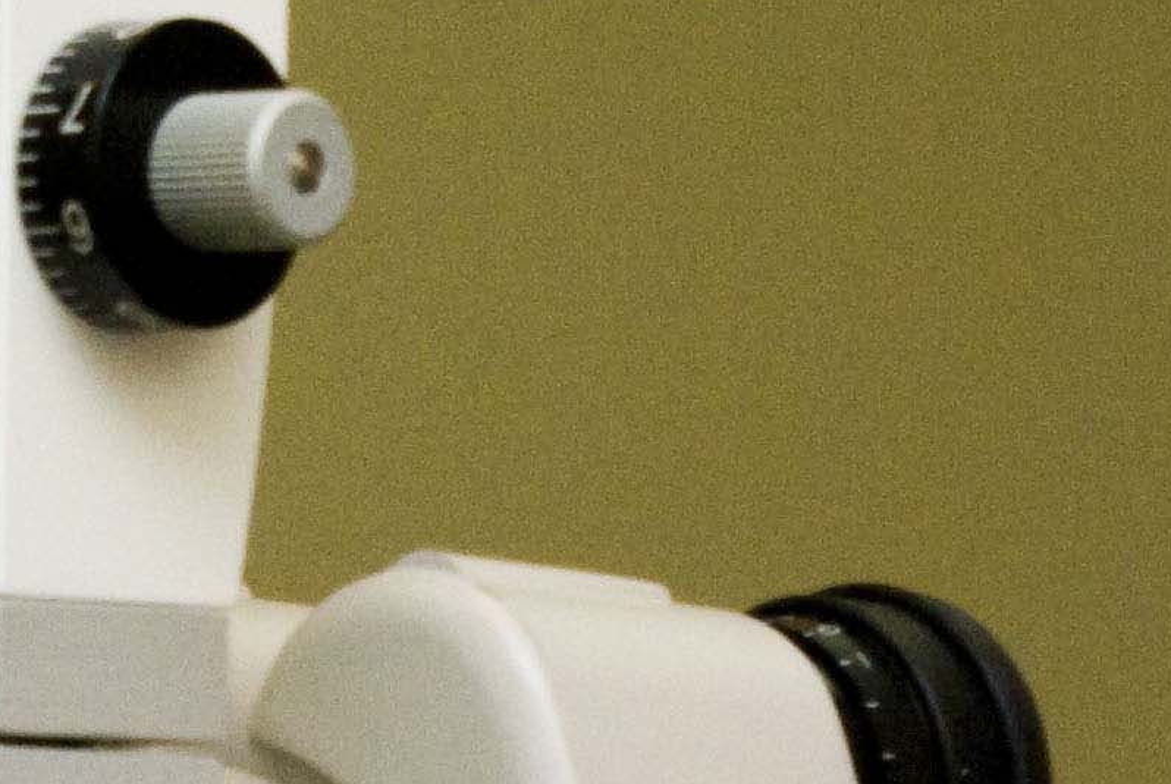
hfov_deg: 5.1
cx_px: 1234
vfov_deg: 3.4
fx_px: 13039
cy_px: 879
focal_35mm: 400
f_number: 11
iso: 1600
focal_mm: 55
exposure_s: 1/180
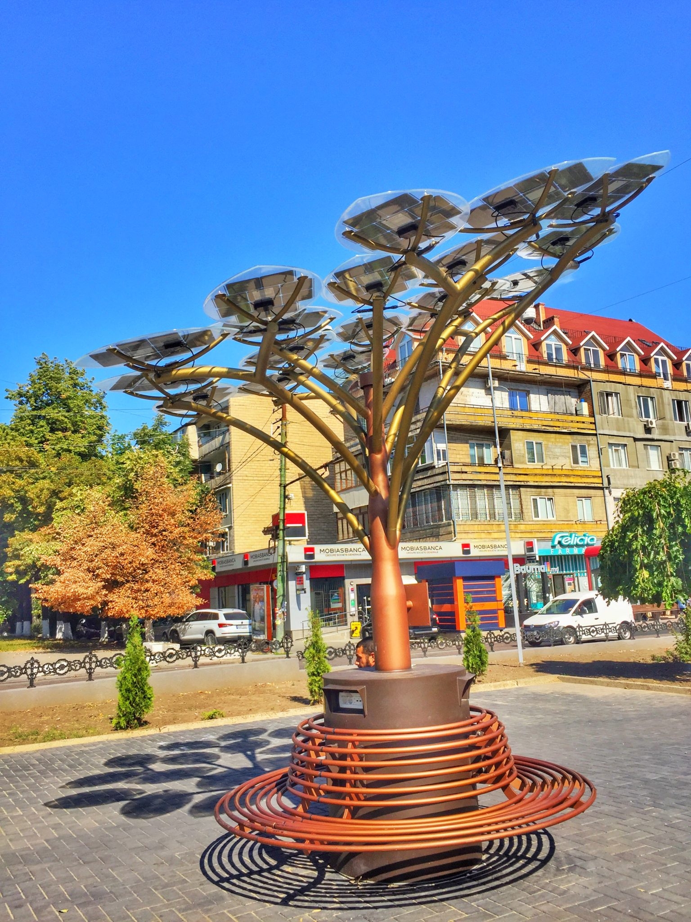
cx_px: 346
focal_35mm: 29
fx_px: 772
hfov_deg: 48.2
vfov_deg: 61.7
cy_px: 461
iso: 32
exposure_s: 1/2198
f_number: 2.2
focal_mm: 4.15
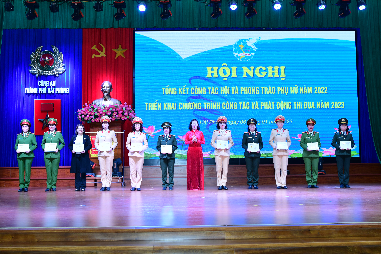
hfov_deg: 43.6
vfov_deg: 29.9
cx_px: 190
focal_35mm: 45
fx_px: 476
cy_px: 127
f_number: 3.5
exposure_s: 1/200
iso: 800
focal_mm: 30
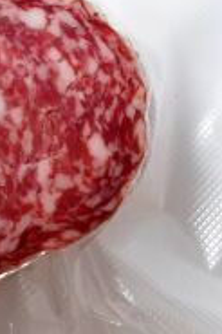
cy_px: 115
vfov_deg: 32.7
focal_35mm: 61
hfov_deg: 22.0
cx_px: 52
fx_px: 565
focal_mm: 3.93
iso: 250
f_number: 1.7
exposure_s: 1/50
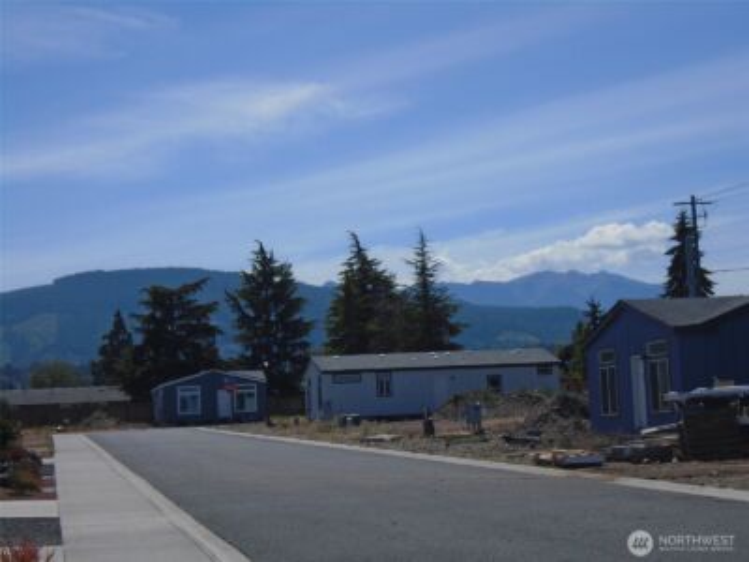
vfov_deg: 18.7
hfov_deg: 24.7
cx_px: 374
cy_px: 281
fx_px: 1709
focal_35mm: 79
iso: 100
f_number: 15.3
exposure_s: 1/160
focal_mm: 14
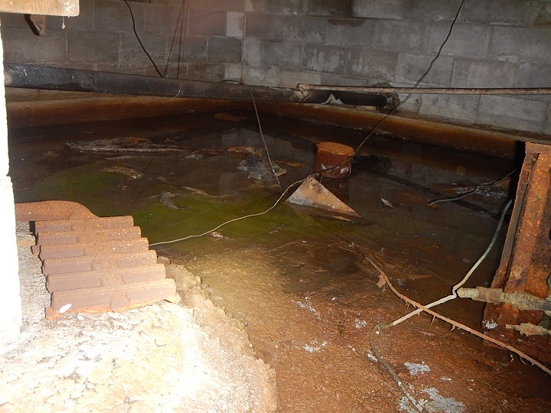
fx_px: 573
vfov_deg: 39.7
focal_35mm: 36
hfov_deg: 51.4
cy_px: 206
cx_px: 276
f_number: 4
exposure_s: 1/30
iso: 400
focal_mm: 6.5
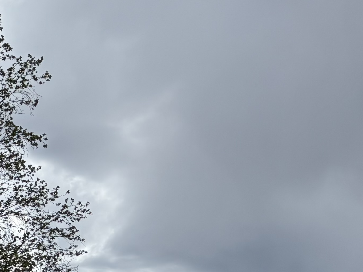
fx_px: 1143
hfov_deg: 15.0
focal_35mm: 109
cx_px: -344
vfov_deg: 13.4
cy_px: 276
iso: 50
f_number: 1.6
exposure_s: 1/5952
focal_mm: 5.96
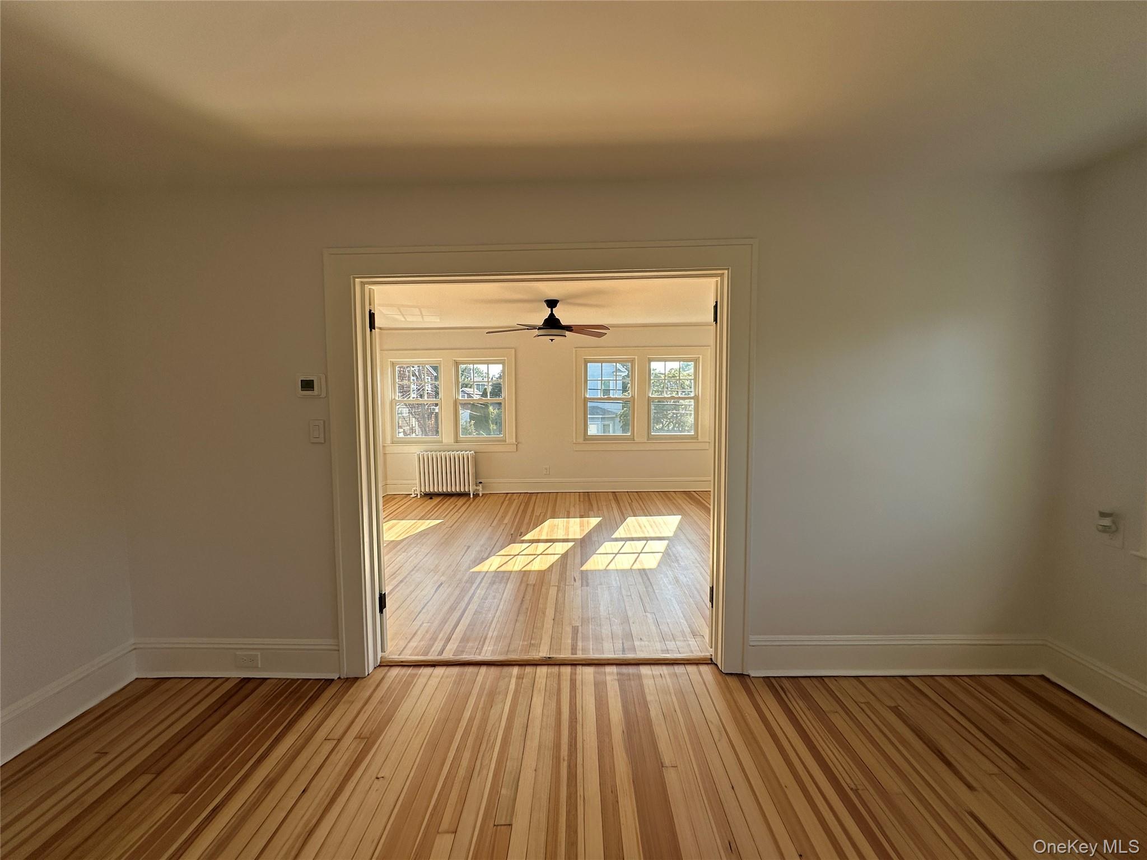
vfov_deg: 85.7
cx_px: 574
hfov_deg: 102.1
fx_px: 464
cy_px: 430
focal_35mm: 14
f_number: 2.2
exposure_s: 1/293
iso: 40
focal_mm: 2.22
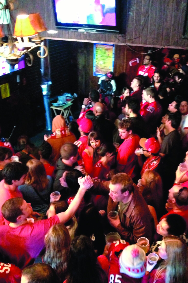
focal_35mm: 42
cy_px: 158
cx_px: 104
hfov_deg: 31.9
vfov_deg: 46.3
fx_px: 329
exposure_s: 1/15
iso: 800
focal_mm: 4.28
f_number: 2.4
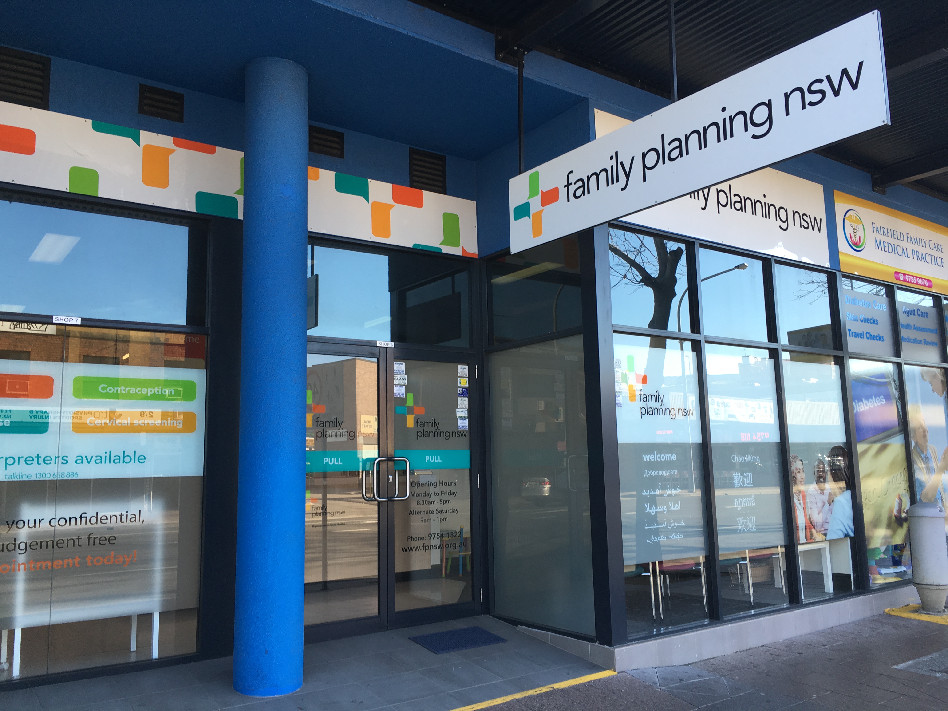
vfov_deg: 48.2
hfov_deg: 61.7
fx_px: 794
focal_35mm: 29
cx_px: 474
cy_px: 356
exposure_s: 1/100
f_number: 2.2
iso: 25
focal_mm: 4.15
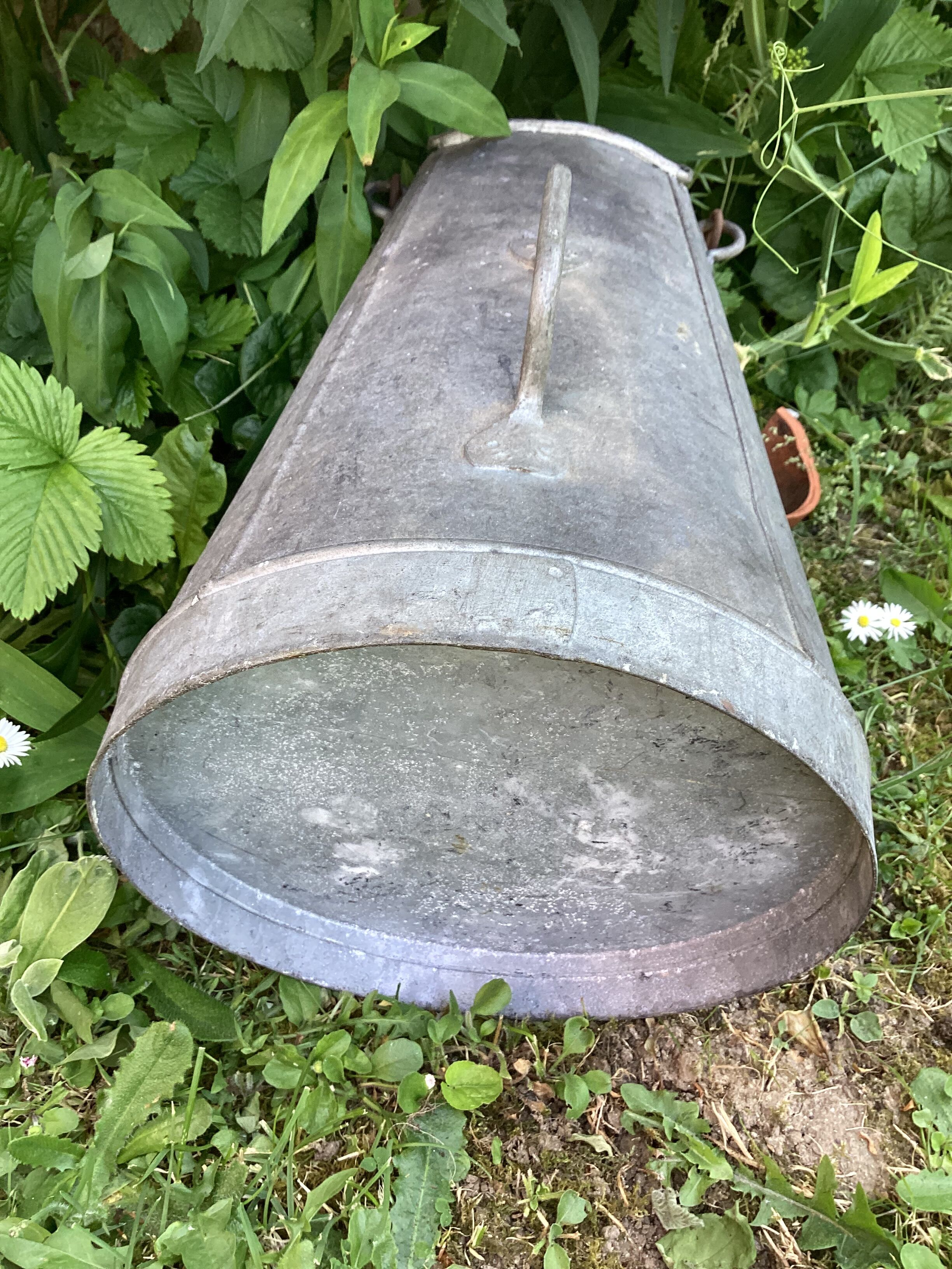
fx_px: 1137
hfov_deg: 45.4
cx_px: 476
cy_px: 634
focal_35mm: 31
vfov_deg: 58.4
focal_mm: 3.3
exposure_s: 1/100
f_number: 2.4
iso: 50
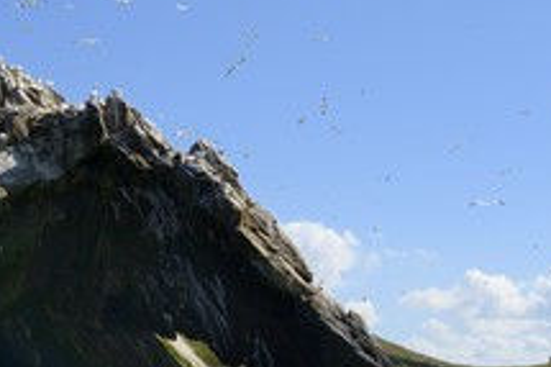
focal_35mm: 86
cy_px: 236
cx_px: 305
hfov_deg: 23.7
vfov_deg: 15.8
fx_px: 1315
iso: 400
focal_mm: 44
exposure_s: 1/1600
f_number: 7.1
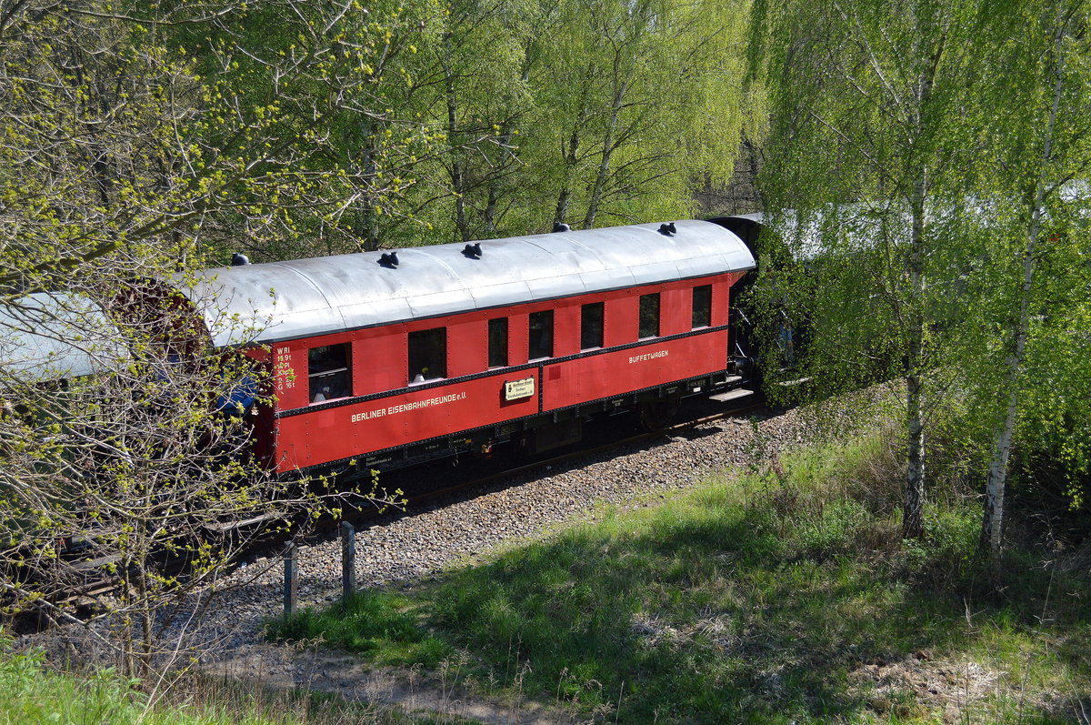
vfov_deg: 29.8
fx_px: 1362
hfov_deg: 43.7
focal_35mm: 45
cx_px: 546
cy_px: 362
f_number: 5
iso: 400
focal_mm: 30
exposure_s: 1/1250
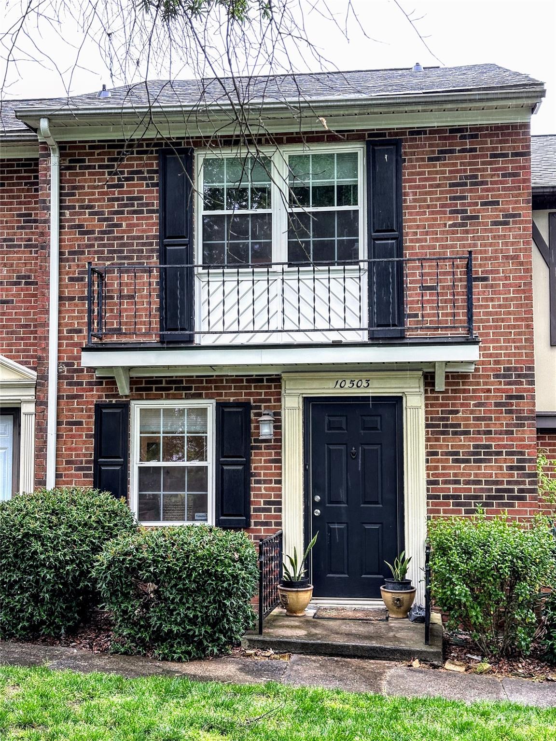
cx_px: 278
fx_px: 1028
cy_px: 370
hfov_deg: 30.3
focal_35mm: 48
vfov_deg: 39.7
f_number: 1.78
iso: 80
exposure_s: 1/126
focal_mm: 6.86
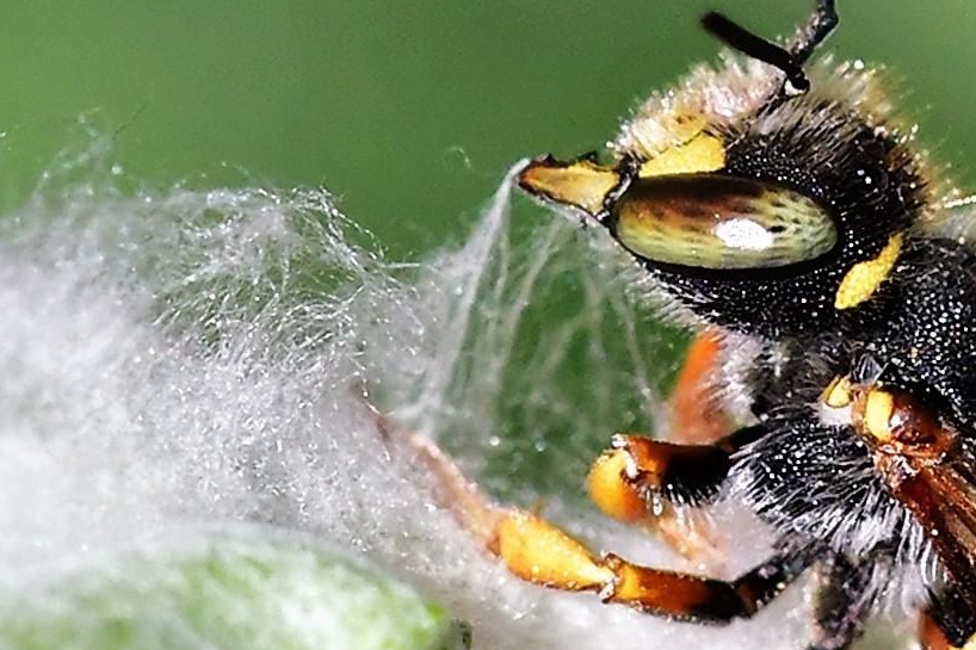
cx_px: 514
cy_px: 445
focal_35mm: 337
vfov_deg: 4.1
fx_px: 9136
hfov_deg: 6.1
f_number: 9
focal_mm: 105
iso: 800
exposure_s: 1/2500
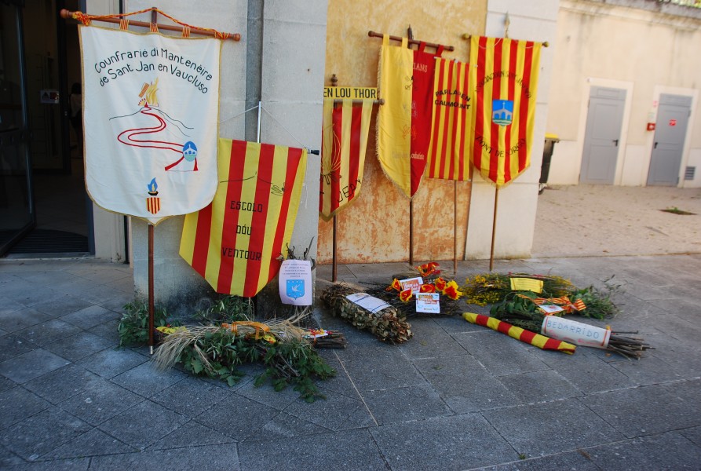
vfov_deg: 48.2
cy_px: 236
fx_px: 527
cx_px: 350
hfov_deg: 67.3
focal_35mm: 27
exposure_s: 1/125
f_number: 5.6
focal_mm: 18
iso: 180
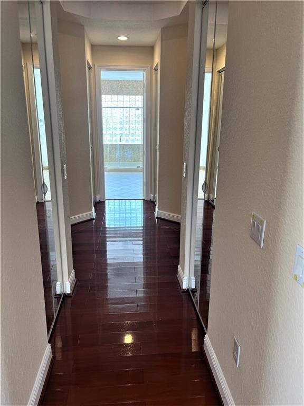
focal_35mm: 26
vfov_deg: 67.3
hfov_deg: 53.1
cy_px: 203
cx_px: 152
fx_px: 304
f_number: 1.6
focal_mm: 5.1
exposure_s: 1/120
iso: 80
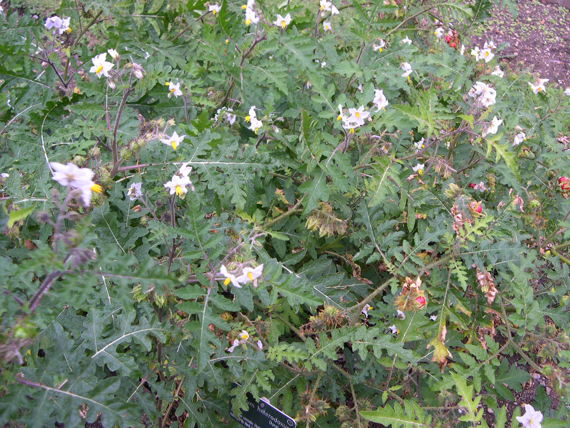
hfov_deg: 49.0
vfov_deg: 37.7
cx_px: 285
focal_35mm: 38
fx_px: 626
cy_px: 214
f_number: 2.8
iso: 100
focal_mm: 8
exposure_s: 1/79
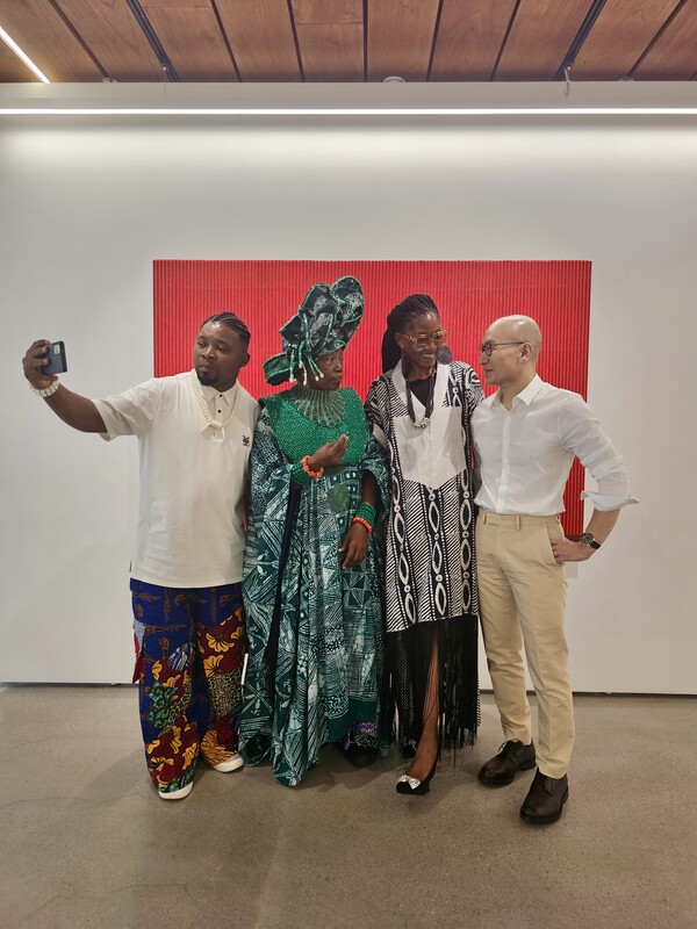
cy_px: 464
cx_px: 348
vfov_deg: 73.9
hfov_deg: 58.9
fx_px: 617
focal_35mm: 23
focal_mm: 6.3
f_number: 1.7
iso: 80
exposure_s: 1/120
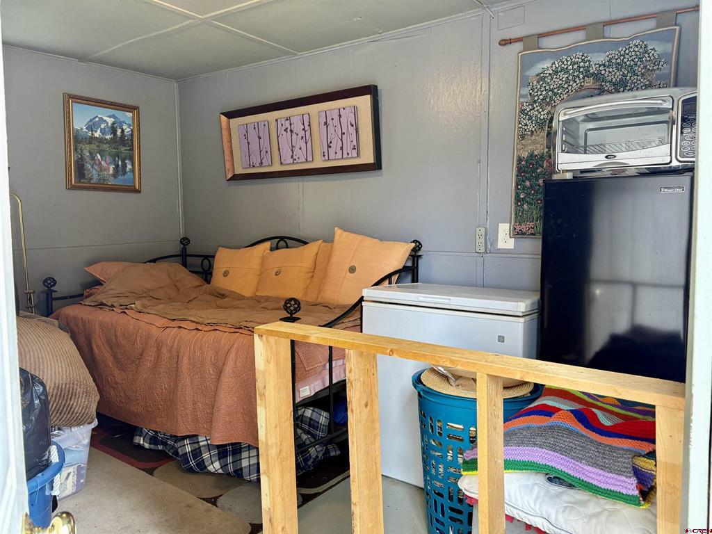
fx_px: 535
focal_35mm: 26
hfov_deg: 67.3
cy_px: 267
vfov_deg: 53.1
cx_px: 356
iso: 125
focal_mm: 5.96
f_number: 1.6
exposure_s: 1/120
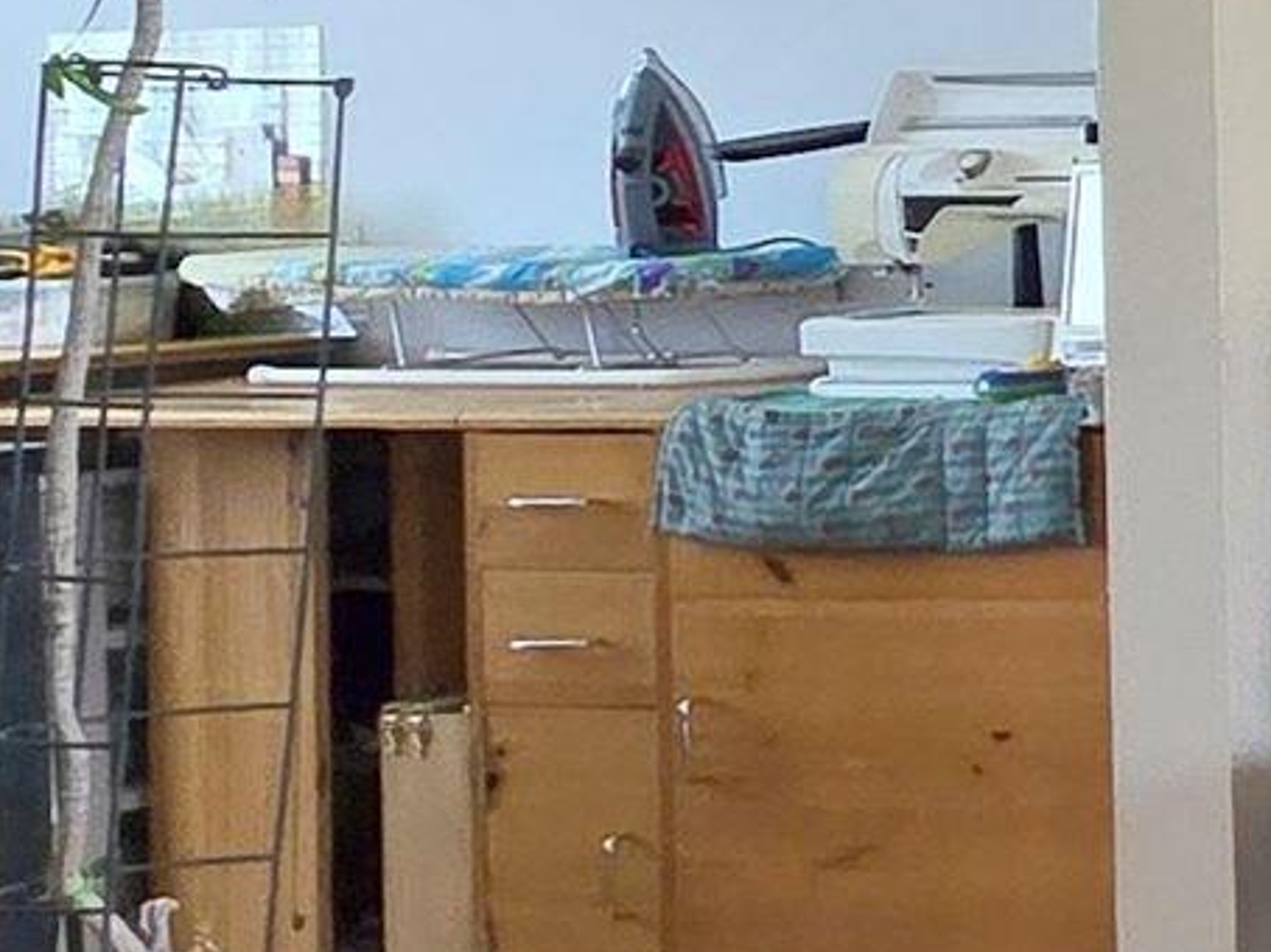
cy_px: 92
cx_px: 3357
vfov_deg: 16.5
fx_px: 3229
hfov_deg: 13.3
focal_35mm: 88
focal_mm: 2.2
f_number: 2.2
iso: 125
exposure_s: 1/60
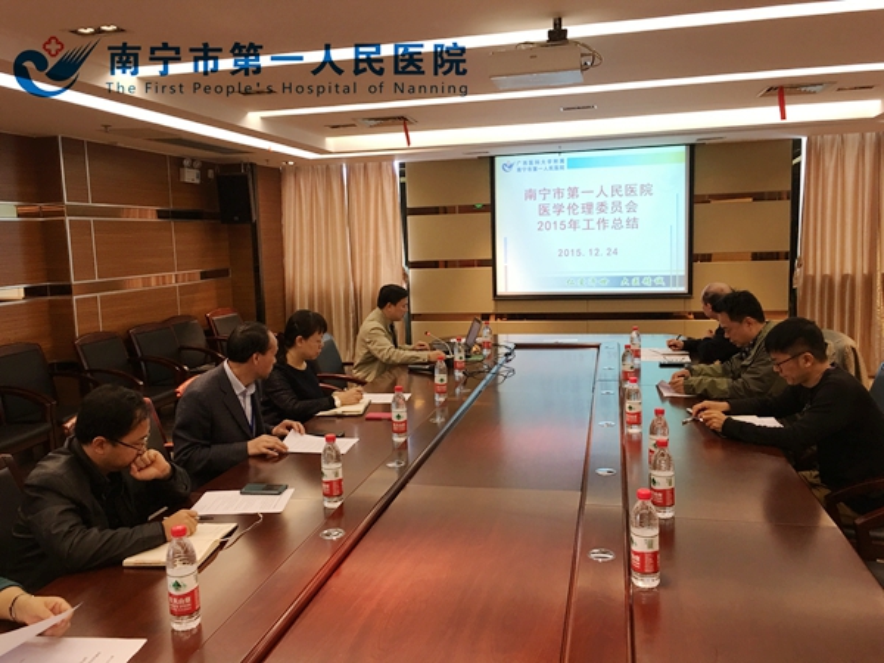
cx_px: 442
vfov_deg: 48.2
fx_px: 741
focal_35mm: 29
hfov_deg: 61.7
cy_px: 332
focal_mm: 4.15
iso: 64
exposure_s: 1/17
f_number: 2.2
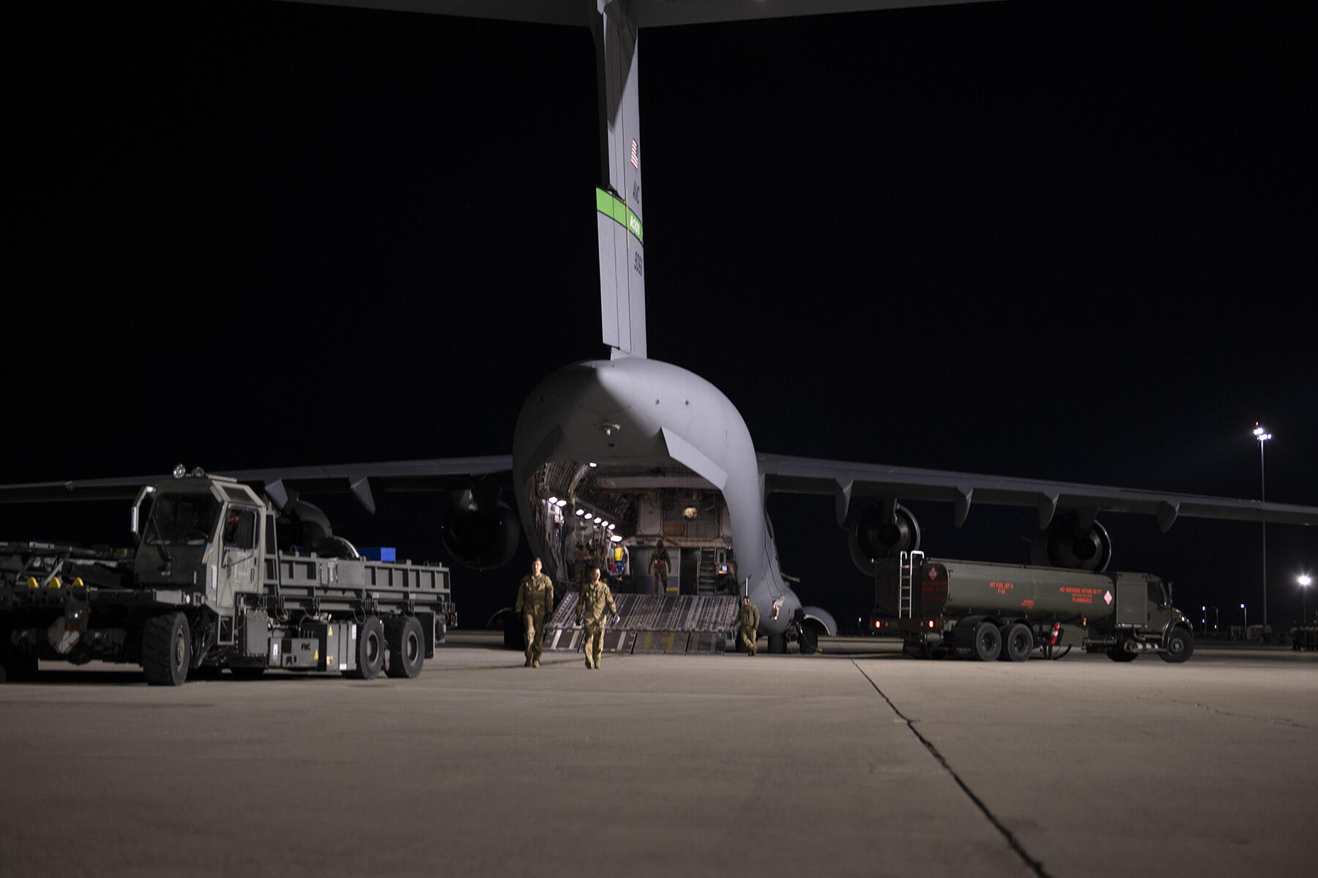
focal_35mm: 70
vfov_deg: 19.4
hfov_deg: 28.9
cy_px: 439
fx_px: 2562
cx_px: 659
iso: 1250
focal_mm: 70
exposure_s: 1/125
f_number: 2.8
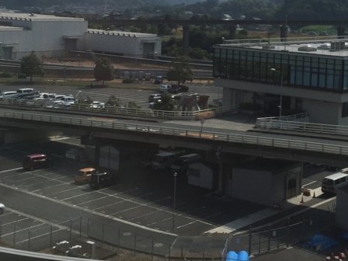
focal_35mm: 67
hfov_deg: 27.9
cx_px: 311
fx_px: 673
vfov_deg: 21.4
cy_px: 23
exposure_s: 1/4950
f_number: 2.2
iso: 32
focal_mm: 4.15
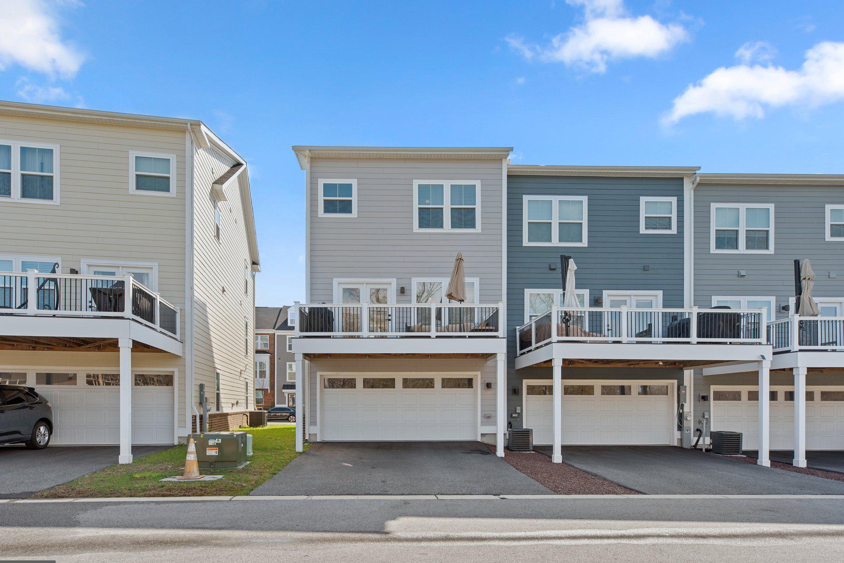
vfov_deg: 64.5
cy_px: 295
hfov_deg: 86.9
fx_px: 445
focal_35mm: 19
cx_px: 404
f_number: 8
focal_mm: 18
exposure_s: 1/200
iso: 160
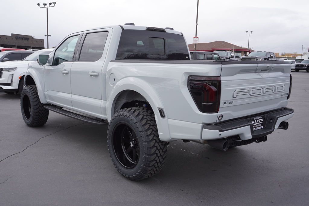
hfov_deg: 57.2
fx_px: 283
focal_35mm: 33
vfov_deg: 40.0
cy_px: 103
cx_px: 154
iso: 100
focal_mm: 22
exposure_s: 1/125
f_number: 5.6
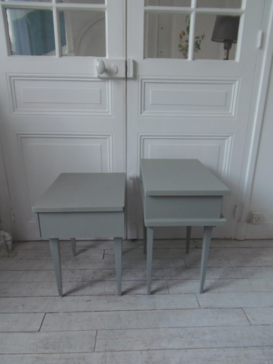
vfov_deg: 71.6
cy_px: 182
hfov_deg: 56.8
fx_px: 252
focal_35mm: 24
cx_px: 136
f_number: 2.9
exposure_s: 1/25
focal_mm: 4.3
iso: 200
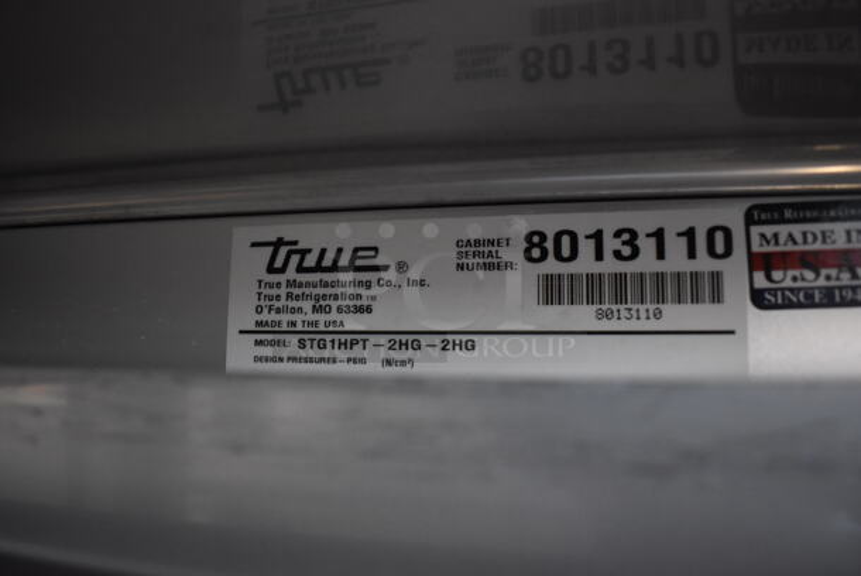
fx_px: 646
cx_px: 430
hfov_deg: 67.3
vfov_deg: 48.0
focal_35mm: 27
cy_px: 288
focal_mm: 18
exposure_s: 1/25
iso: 3200
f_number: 3.5
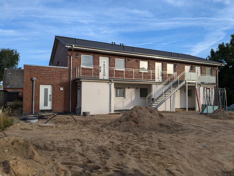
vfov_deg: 51.4
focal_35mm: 27
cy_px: 88
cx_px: 117
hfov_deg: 65.3
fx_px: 183
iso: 60
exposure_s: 1/1949
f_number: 1.73
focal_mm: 4.38
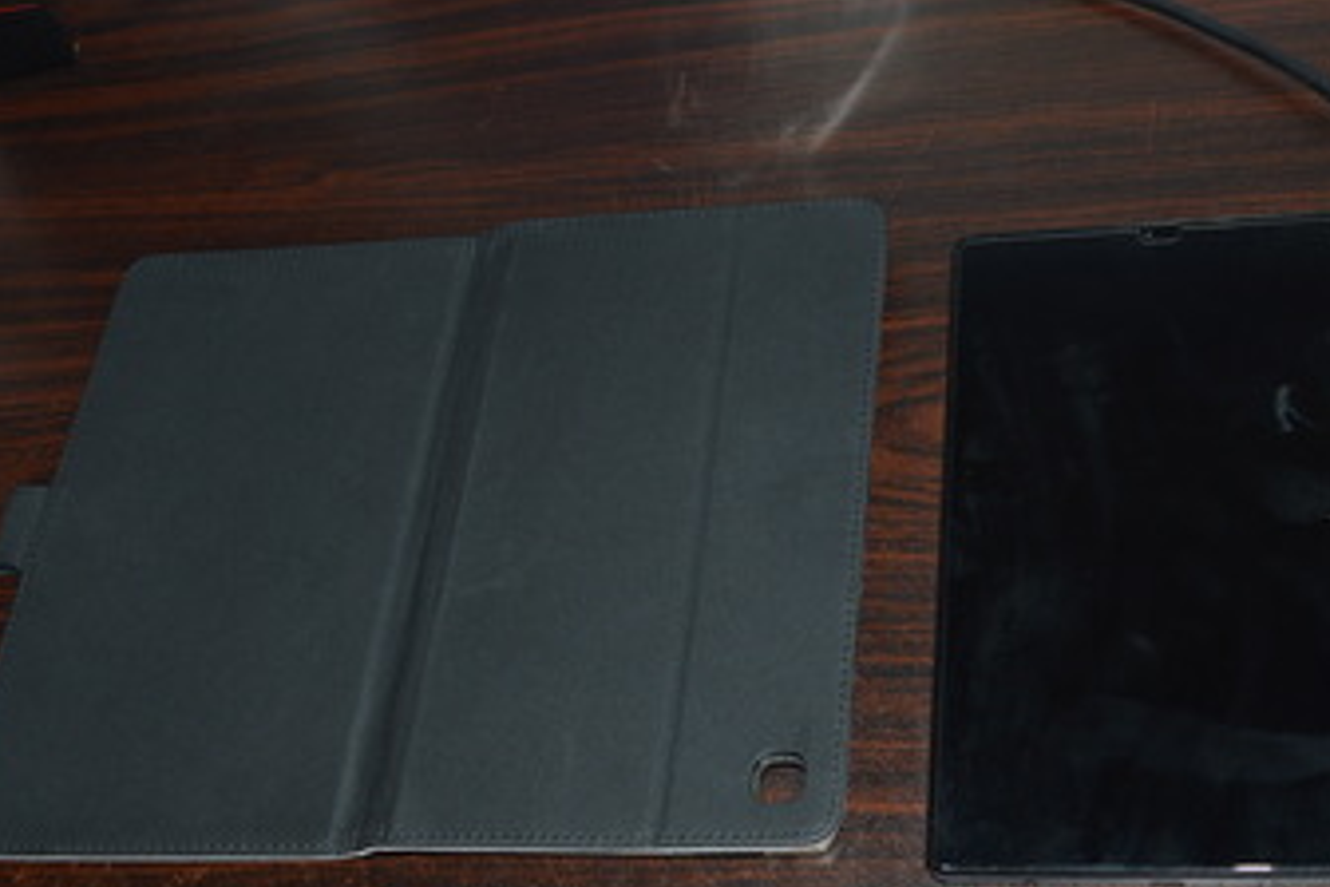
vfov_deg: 27.5
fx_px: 1810
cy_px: 442
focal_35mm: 49
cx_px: 859
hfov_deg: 40.0
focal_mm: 24
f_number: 8
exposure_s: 1/60
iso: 100
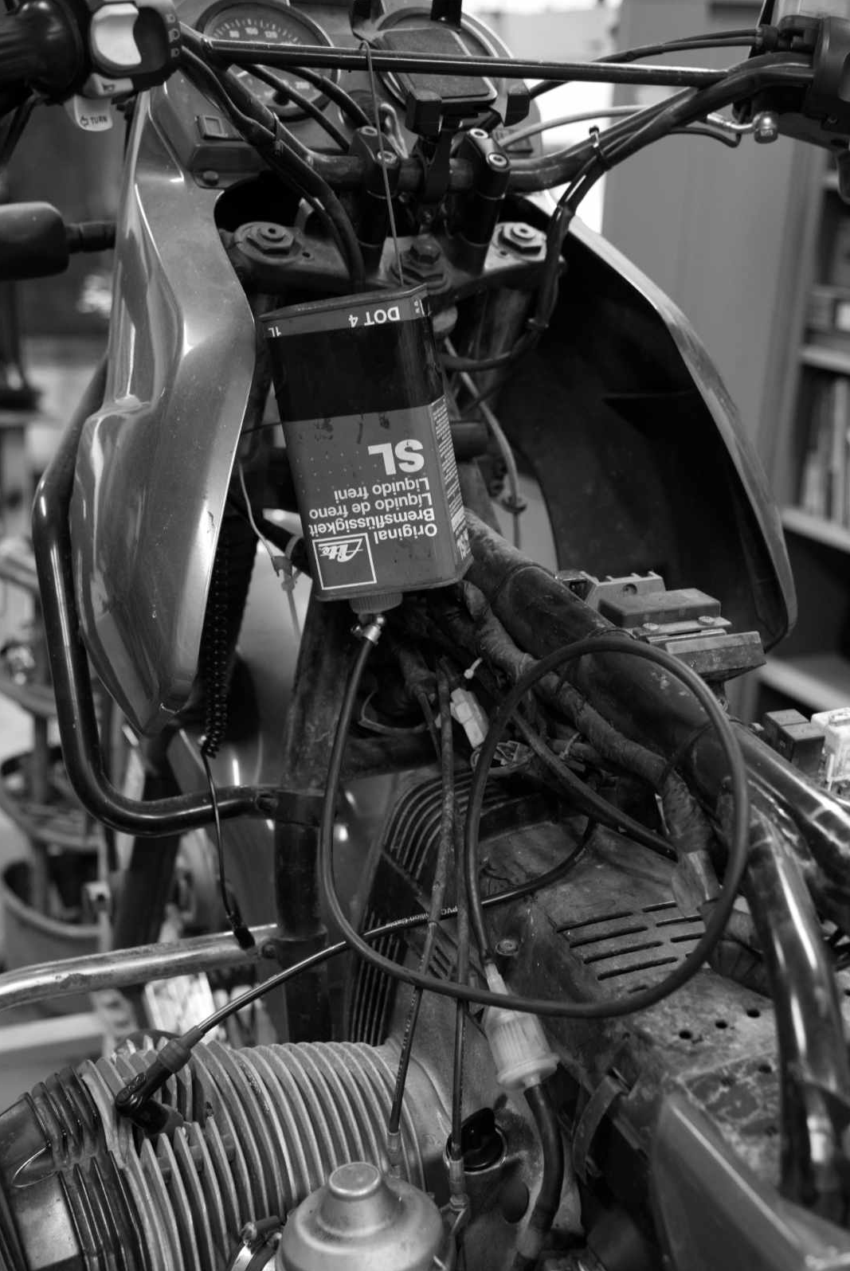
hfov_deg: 29.9
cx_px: 429
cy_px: 688
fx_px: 1591
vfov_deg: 43.5
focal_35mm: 45
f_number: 4
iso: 2000
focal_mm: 40
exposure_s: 1/40
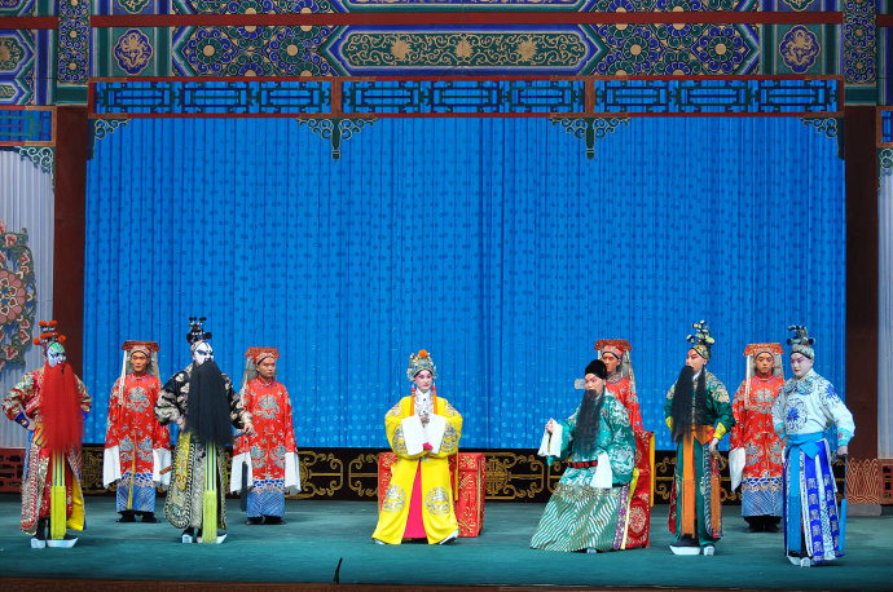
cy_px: 296
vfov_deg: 12.1
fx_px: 2787
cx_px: 446
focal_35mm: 112
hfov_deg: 18.2
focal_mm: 75
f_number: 5
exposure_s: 1/160
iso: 400
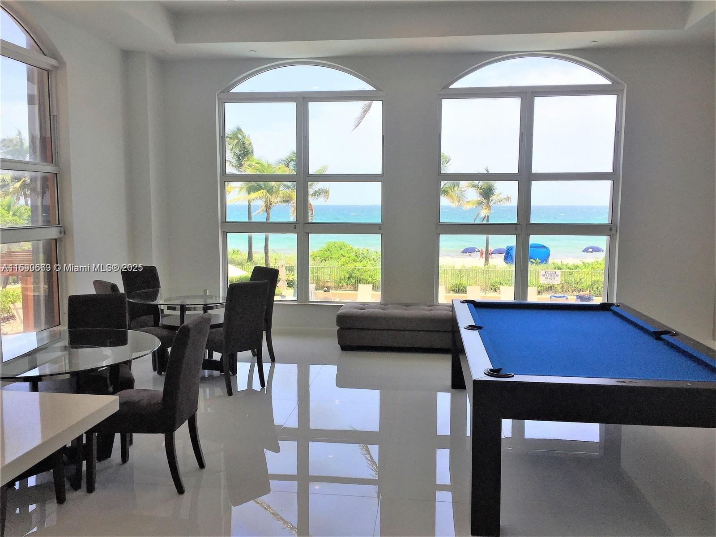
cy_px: 268
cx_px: 358
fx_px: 600
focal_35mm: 29
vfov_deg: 48.2
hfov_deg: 61.7
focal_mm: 4.15
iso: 32
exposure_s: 1/549
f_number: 2.2
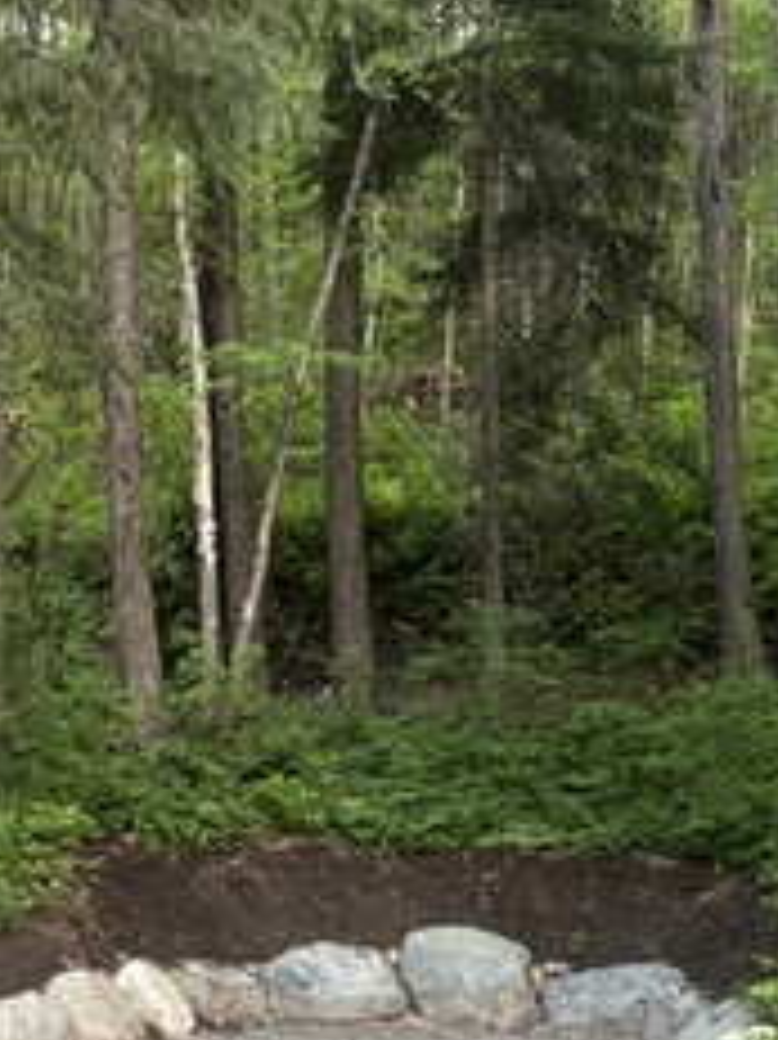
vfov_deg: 26.7
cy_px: 788
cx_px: -76
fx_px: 2160
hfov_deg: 19.6
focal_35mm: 72
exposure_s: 1/60
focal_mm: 5.96
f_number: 1.6
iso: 250
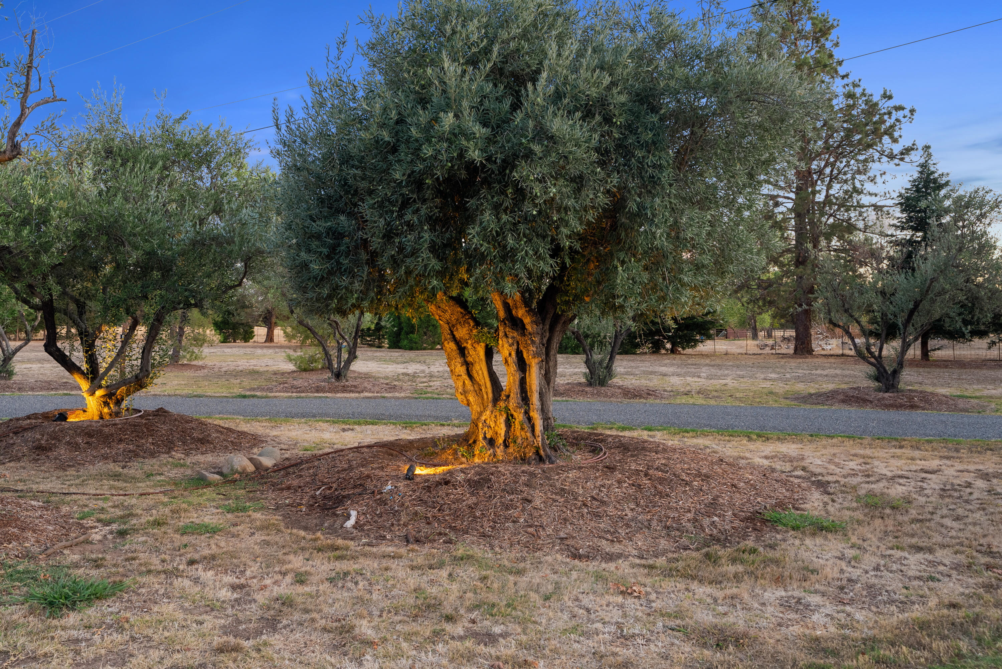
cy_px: 334
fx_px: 807
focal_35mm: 29
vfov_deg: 45.0
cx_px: 501
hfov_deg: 63.6
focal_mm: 29
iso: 320
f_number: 8
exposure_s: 10
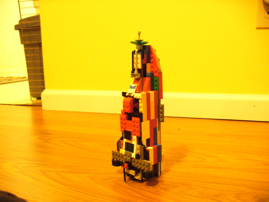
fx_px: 288
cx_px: 134
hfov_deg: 50.1
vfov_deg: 38.7
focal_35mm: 37
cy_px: 101
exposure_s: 1/8
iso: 400
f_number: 2.8
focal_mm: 6.1
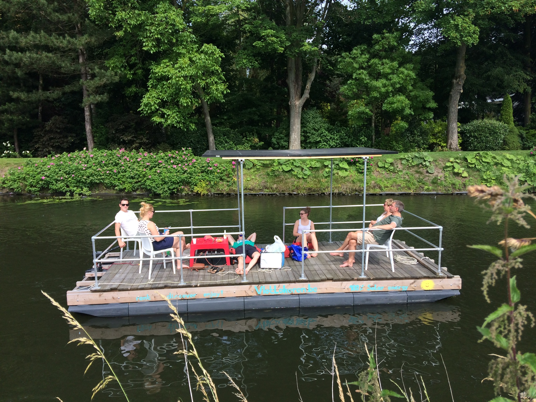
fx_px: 449
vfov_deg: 48.2
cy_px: 201
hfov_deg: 61.7
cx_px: 268
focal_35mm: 29
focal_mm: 4.15
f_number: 2.2
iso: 32
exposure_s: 1/873
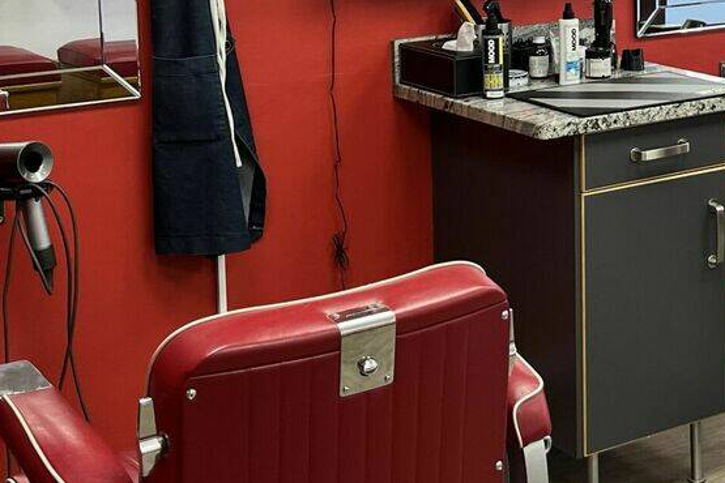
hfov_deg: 24.9
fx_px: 1571
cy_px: -12
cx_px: 699
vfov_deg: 17.1
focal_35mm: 78
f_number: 1.6
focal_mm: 5.1
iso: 100
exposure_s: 1/100
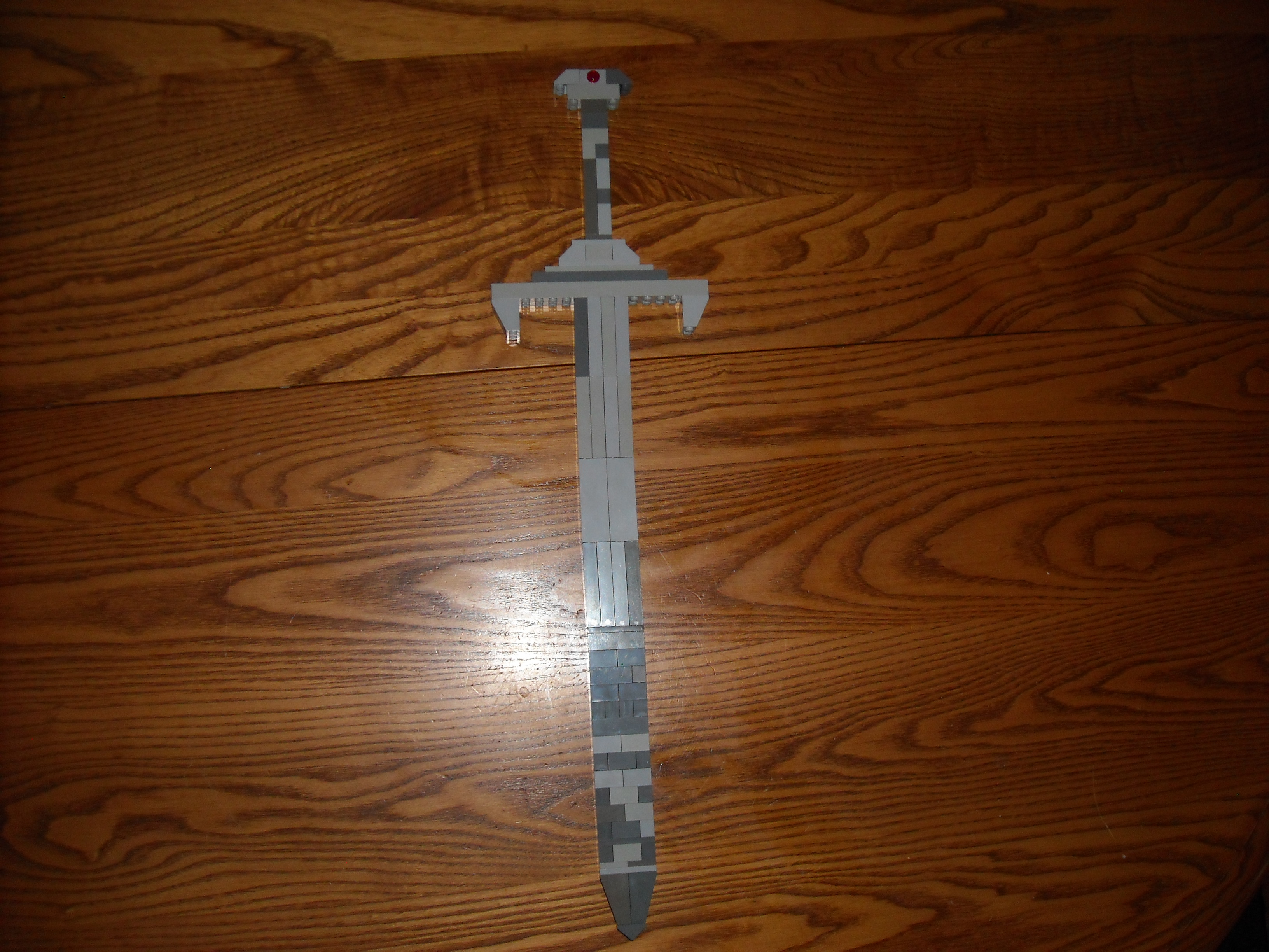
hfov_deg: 52.6
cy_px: 476
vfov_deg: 40.7
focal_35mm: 35
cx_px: 634
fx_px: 1283
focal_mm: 5.7
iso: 200
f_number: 2.8
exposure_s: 1/60
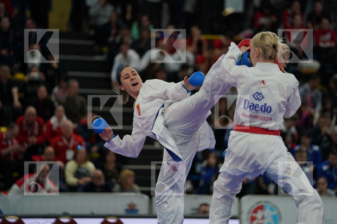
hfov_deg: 10.3
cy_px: 112
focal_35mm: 200
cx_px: 168
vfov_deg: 6.9
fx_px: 1872
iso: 1250
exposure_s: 1/1000
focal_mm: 200
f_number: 2.8
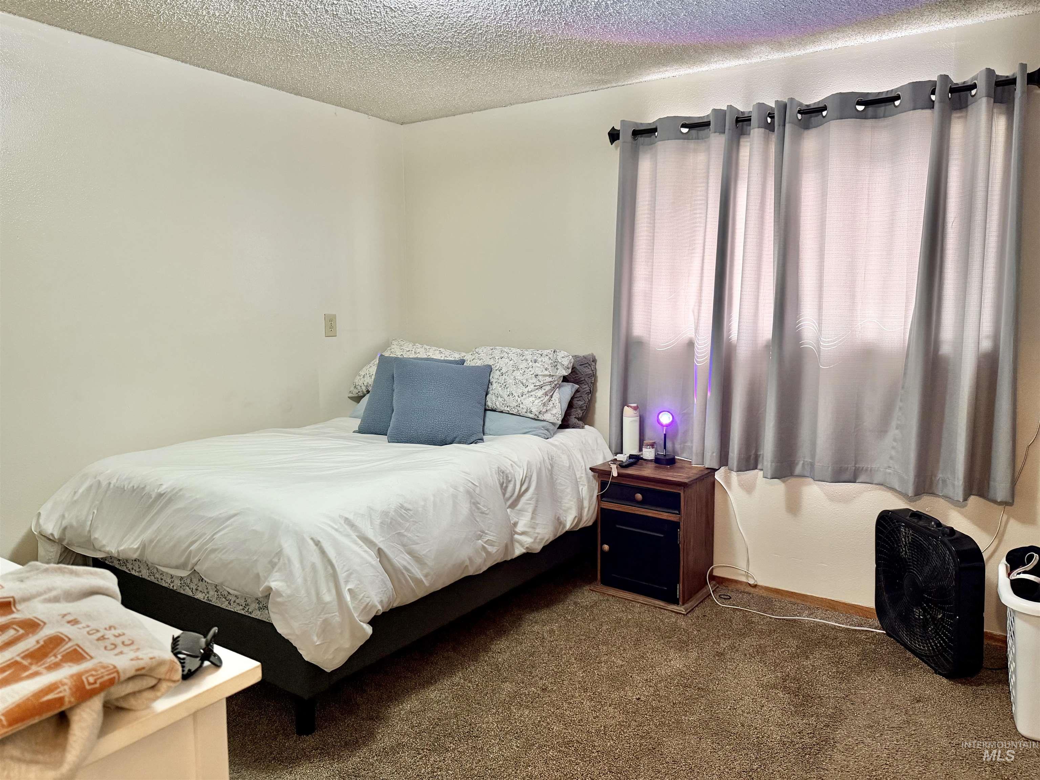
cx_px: 520
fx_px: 721
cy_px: 390
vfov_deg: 56.8
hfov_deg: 71.6
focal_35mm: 24
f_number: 1.78
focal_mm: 6.76
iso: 320
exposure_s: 1/60
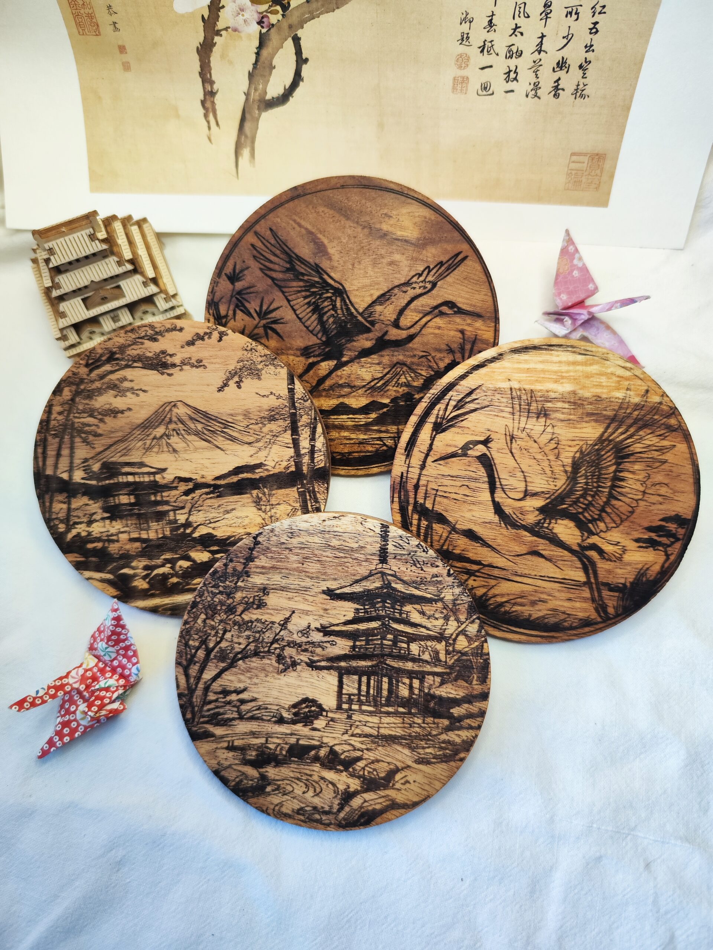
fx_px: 632
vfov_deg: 73.9
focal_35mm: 23
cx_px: 356
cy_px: 475
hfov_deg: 58.9
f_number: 1.69
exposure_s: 1/100
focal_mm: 7.01
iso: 810
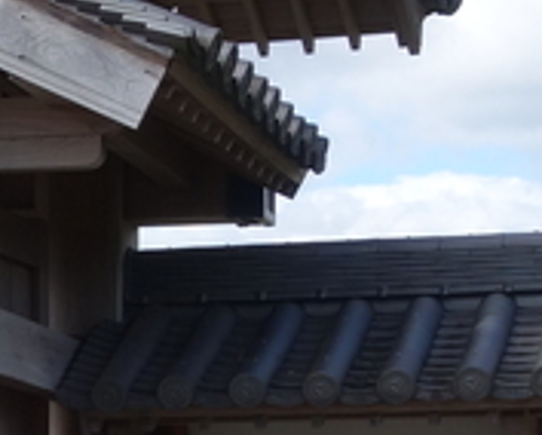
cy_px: 527
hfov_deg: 10.2
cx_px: -426
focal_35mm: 178
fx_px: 2858
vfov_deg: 8.6
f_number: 5.6
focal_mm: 10.4
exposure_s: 1/320
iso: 125
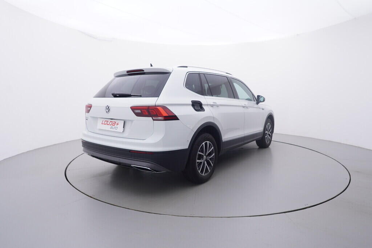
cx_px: 186
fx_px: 233
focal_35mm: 22
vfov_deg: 56.2
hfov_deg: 77.3
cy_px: 124
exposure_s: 1/80
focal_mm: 15
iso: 200
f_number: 5
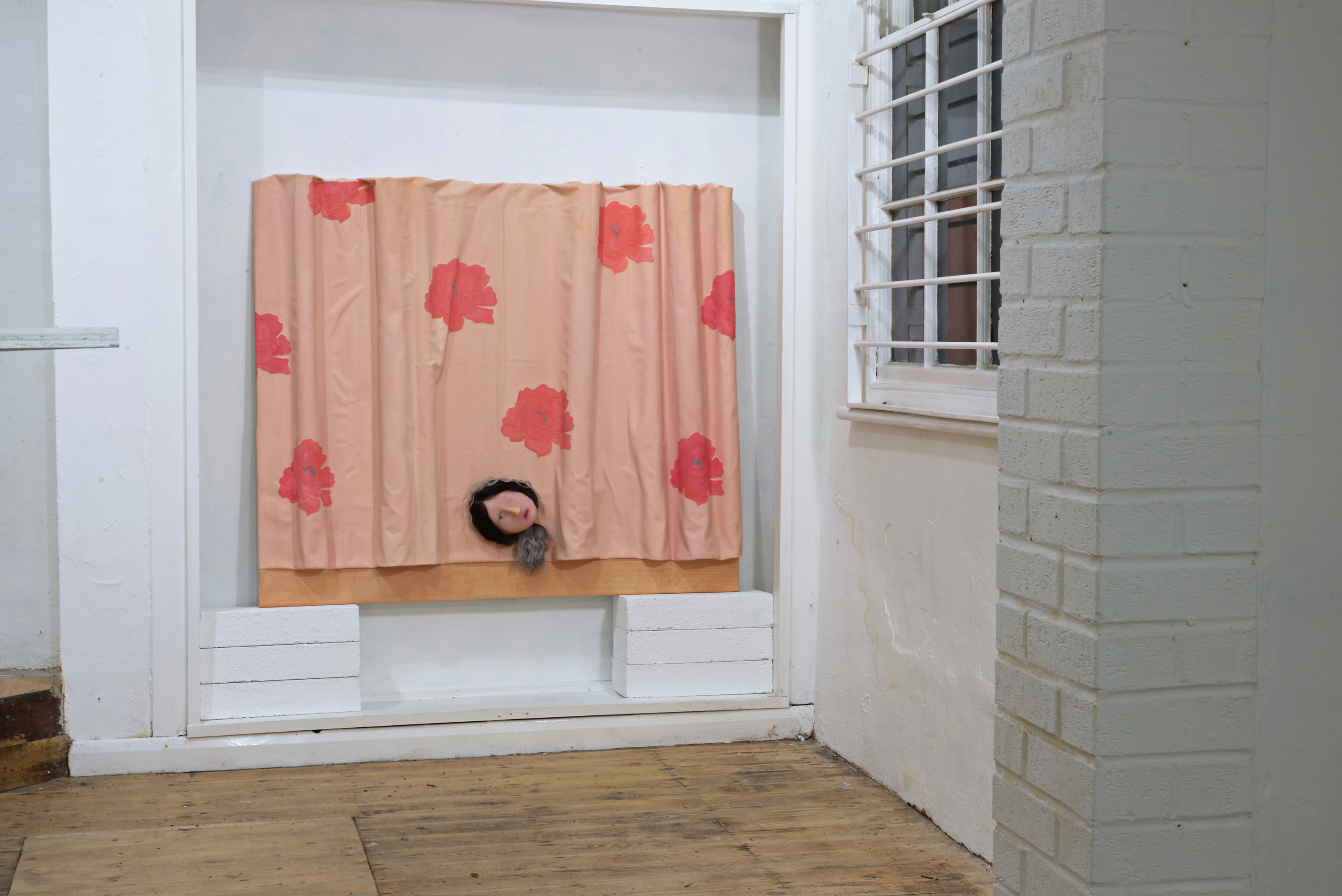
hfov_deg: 39.6
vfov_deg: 27.0
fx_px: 1864
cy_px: 448
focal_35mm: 50
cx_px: 671
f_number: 18
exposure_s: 1/2.5
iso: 200
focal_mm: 50
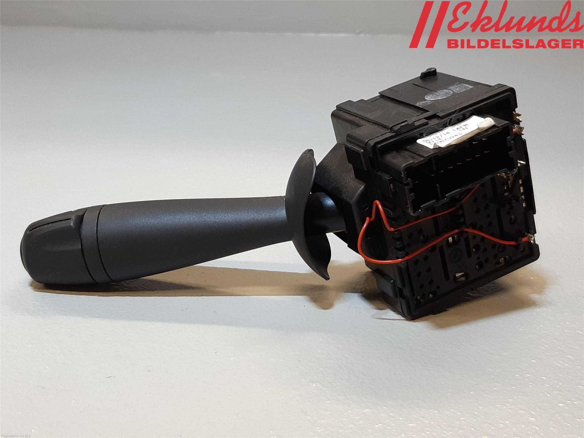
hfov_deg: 67.3
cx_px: 292
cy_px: 219
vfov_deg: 53.1
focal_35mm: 26
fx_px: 439
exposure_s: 1/50
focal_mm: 3.93
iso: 64
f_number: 1.7
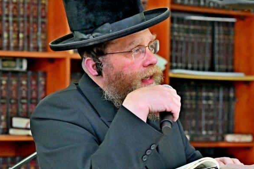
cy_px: 100
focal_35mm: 262
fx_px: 1848
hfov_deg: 7.9
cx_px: 149
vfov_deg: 5.2
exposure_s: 1/250
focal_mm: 101
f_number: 4
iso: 1000
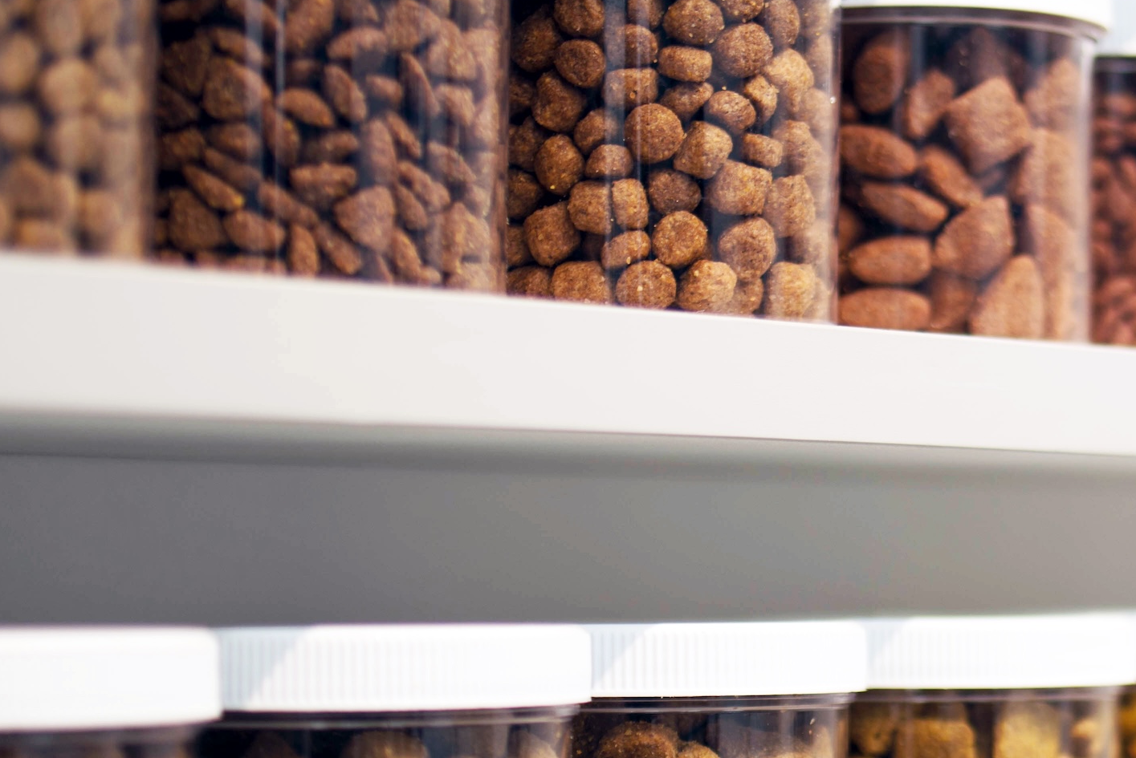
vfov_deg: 11.7
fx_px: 3694
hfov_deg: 17.0
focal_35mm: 117
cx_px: 1203
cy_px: 549
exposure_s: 1/30
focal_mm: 45
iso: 100
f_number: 3
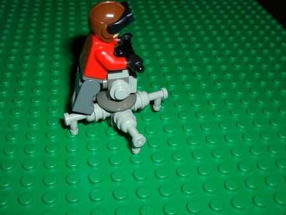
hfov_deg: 41.1
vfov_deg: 31.5
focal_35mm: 46
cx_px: 118
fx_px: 380
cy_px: 88
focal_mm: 5.8
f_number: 4.3
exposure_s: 1/60
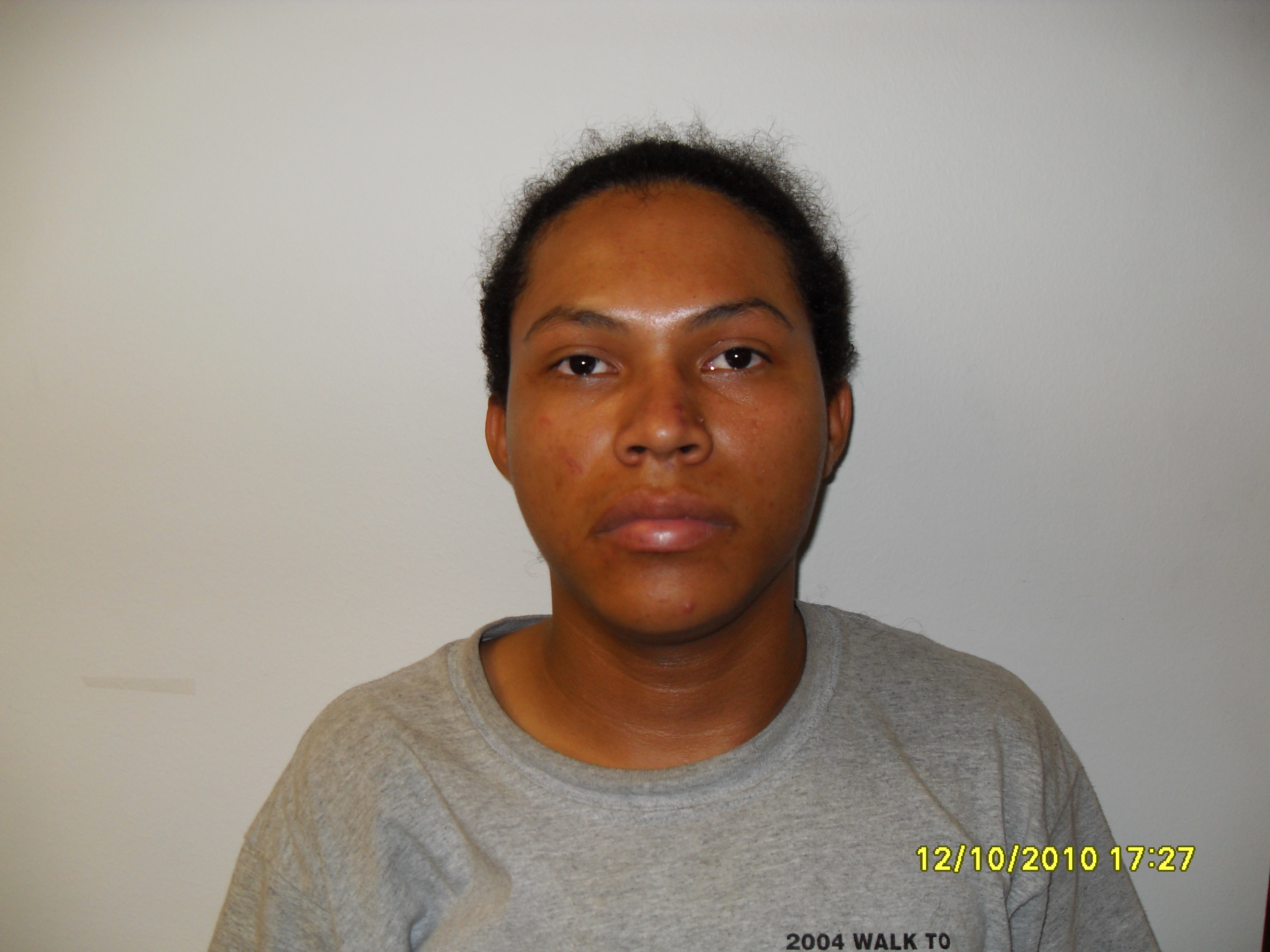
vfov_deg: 41.8
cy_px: 476
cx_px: 635
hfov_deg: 54.0
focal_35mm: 34
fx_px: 1247
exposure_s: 1/45
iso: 100
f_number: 2.8
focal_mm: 6.3
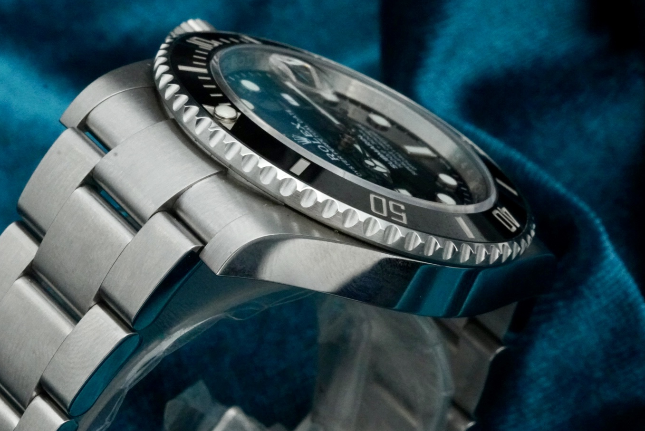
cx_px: 289
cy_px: 228
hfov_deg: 16.4
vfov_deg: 11.0
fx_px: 2241
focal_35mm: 125
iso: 8000
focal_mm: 70
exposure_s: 1/160
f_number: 22
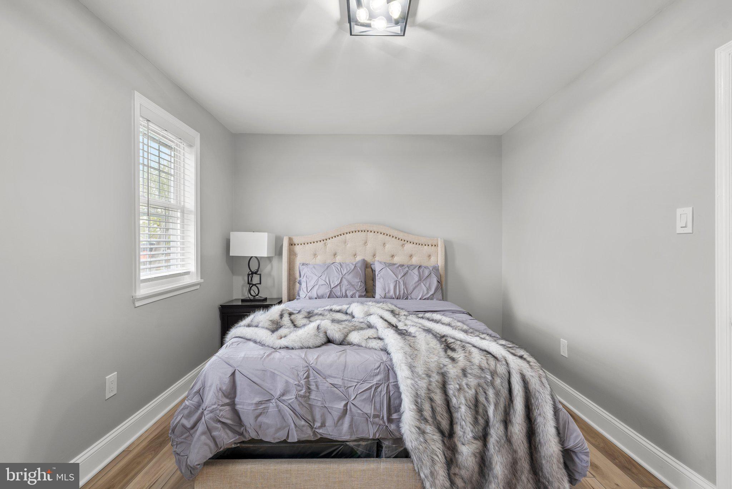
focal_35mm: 16
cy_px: 244
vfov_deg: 73.8
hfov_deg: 96.7
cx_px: 366
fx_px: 325
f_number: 8
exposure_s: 1/6
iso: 125
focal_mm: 16
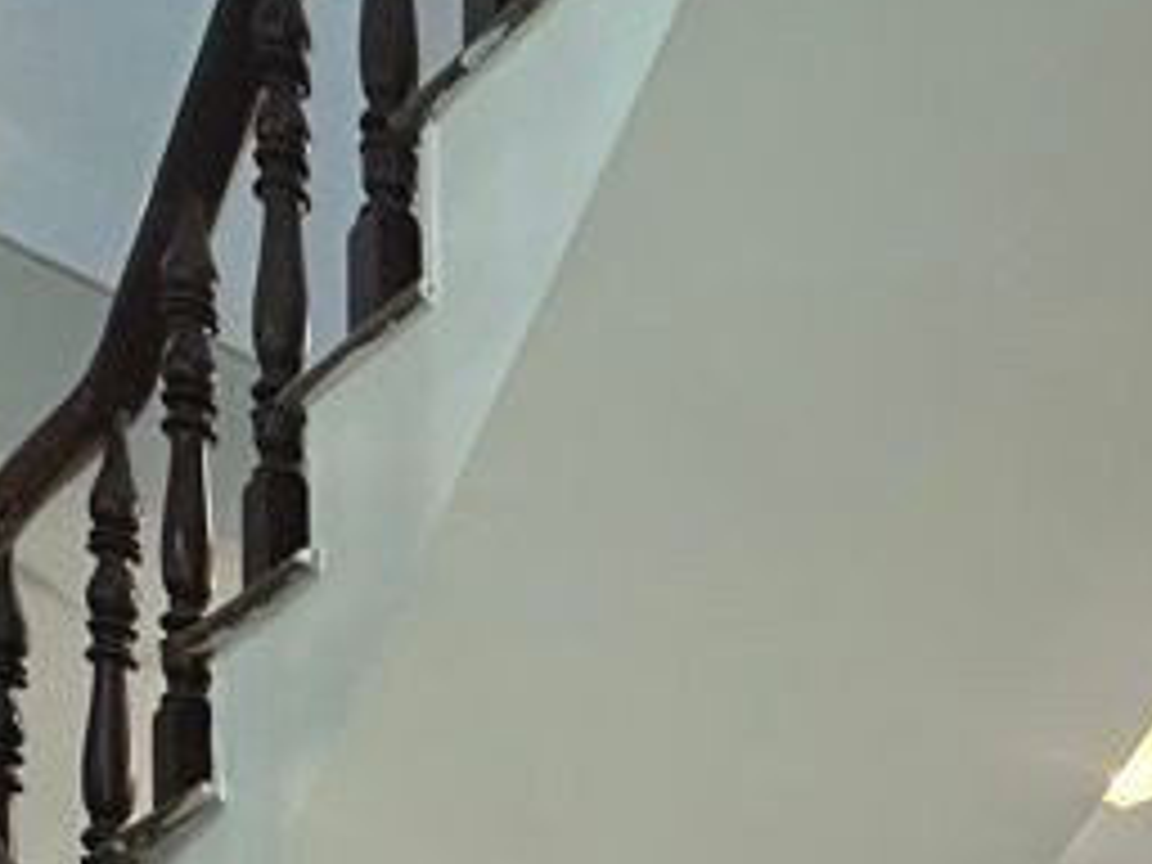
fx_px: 1864
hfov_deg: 30.2
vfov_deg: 20.4
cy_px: 1449
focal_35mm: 56
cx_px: 1318
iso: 200
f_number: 2.2
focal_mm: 2.22
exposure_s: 1/100
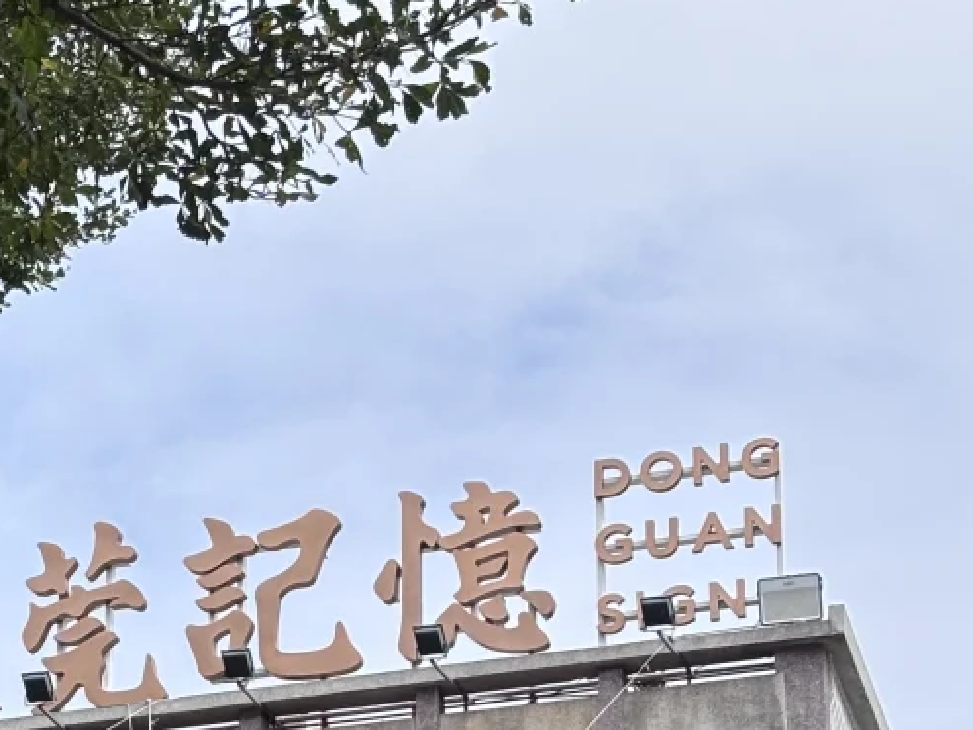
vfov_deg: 9.6
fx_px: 4244
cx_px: 80
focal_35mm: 151
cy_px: 967
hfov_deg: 13.0
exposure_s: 1/3937
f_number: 1.6
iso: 40
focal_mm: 5.96
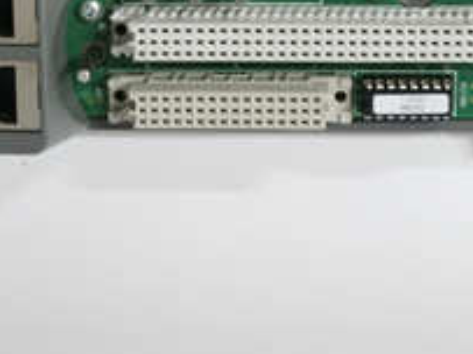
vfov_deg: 17.1
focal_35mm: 80
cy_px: -130
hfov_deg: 24.4
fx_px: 1092
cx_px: 245
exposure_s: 1/30
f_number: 1.8
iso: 250
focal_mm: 3.95
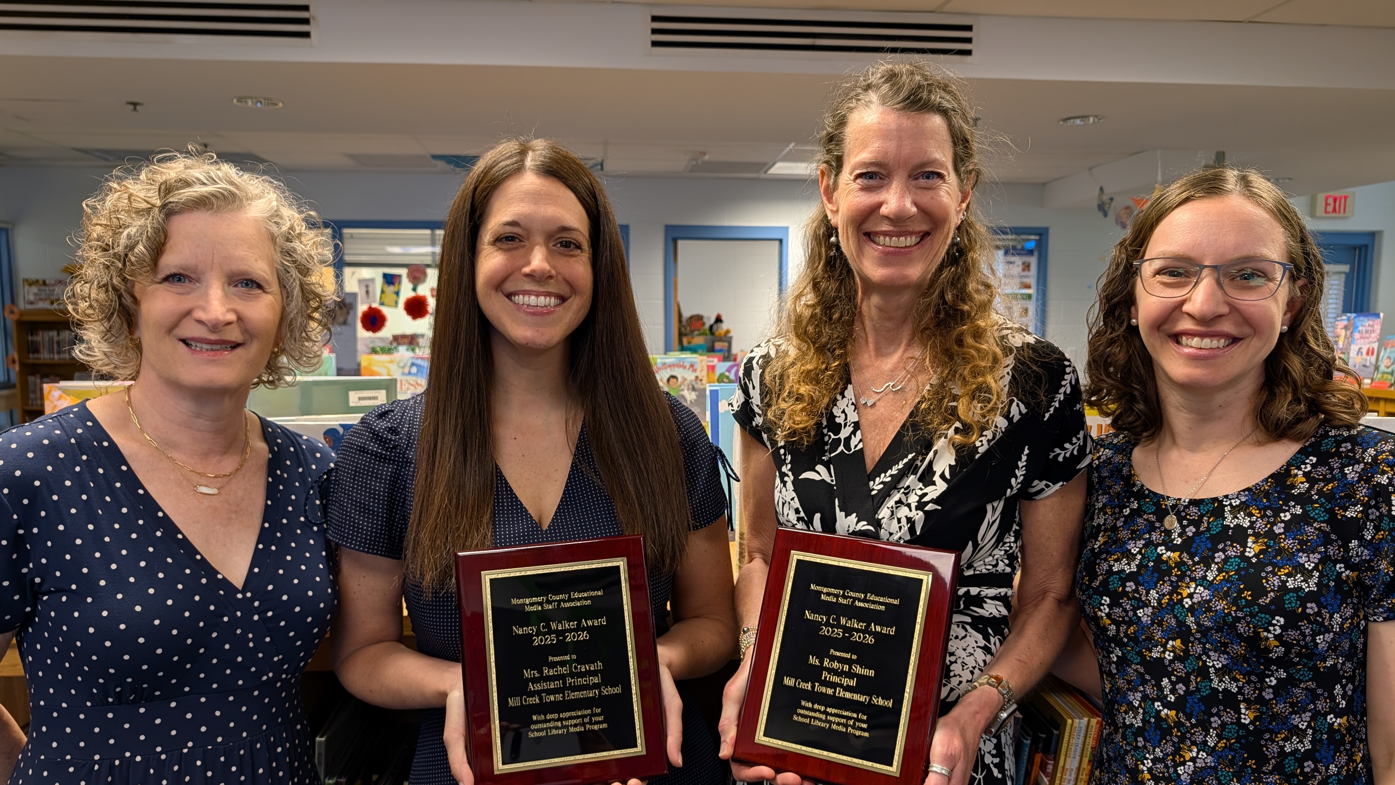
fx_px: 999
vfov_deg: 42.8
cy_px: 432
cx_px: 681
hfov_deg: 69.8
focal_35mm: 27
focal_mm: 6.9
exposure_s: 1/40
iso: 93
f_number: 1.68
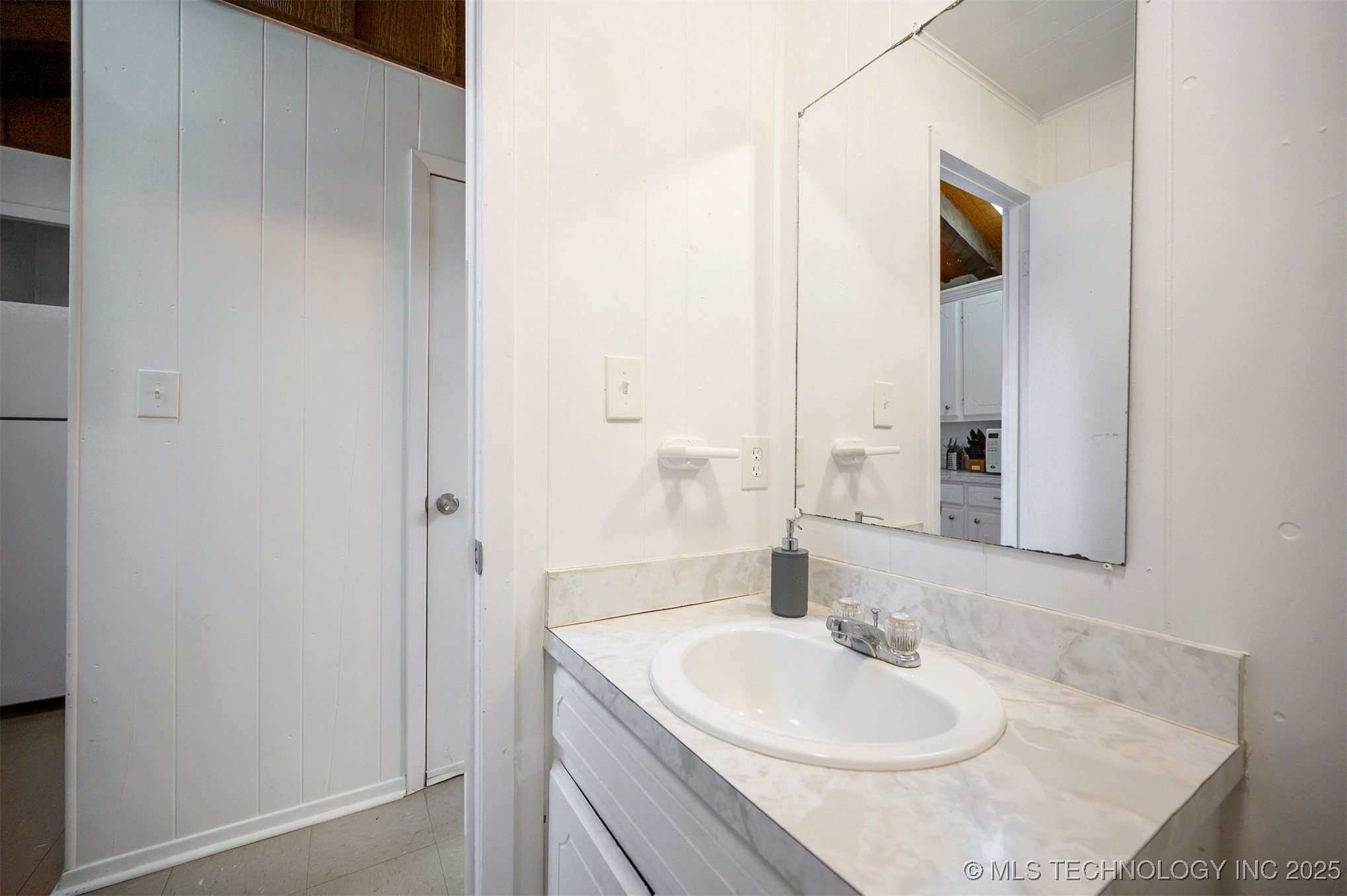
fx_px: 523
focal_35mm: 14
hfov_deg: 104.3
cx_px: 674
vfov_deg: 81.1
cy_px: 448
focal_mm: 14
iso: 640
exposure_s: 1/100
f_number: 4
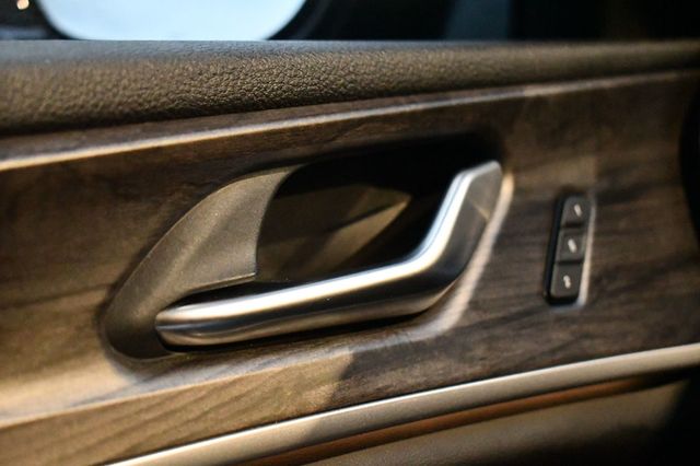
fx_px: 1166
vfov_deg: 22.6
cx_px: 350
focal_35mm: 60
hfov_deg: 33.4
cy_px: 233
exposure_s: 1/40
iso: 12800
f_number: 5
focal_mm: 40
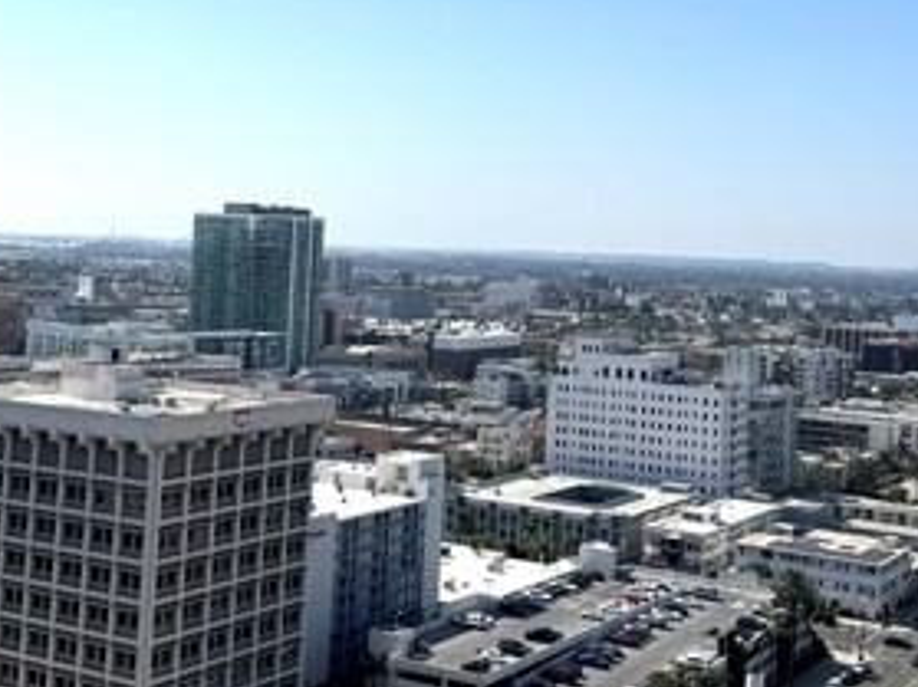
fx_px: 1458
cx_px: 530
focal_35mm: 55
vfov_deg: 26.3
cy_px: 187
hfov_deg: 34.9
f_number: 1.78
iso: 80
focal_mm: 6.76
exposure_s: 1/10417
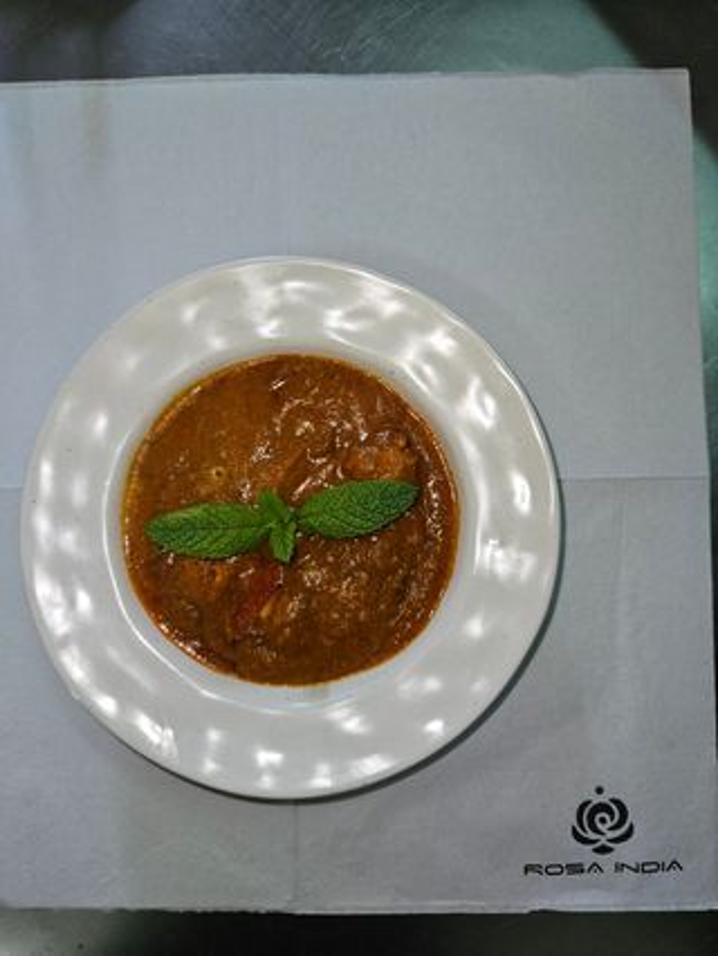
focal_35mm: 23
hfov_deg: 58.9
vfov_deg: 73.9
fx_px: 635
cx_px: 359
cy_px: 478
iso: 64
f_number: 1.8
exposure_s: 1/50
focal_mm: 5.4
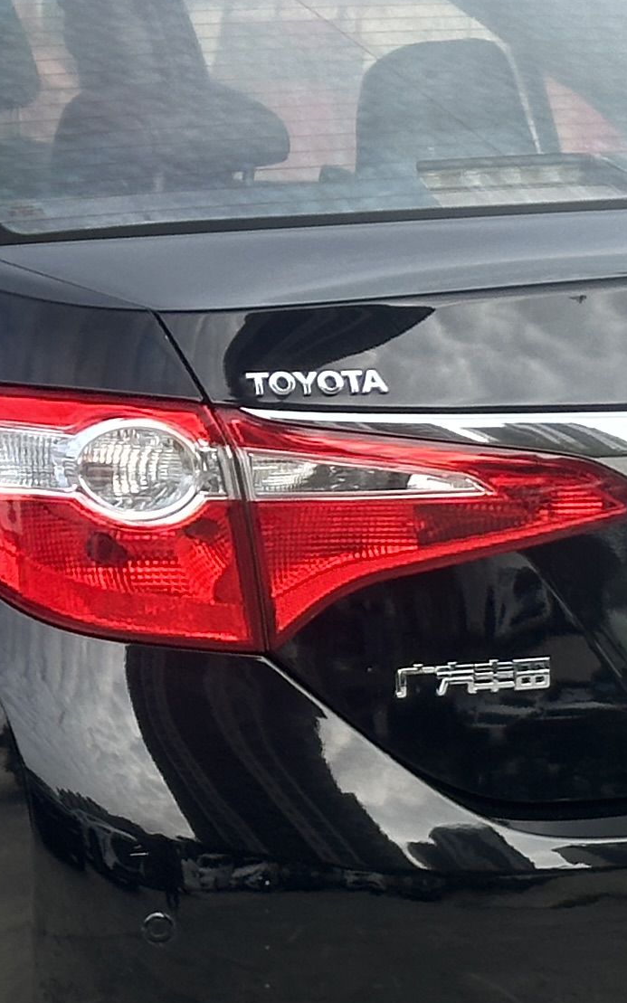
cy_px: 531
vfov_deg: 11.3
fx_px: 5059
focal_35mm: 185
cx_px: -109
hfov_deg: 7.0
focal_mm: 6.86
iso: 64
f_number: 1.78
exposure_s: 1/681
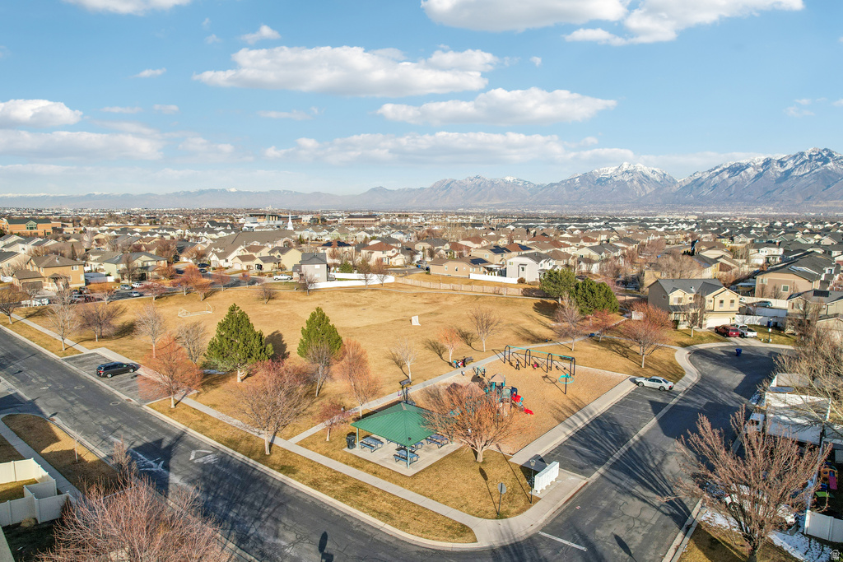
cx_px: 422
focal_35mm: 22
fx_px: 515
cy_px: 281
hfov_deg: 78.6
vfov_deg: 57.2
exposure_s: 1/80
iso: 100
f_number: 2.8
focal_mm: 8.4
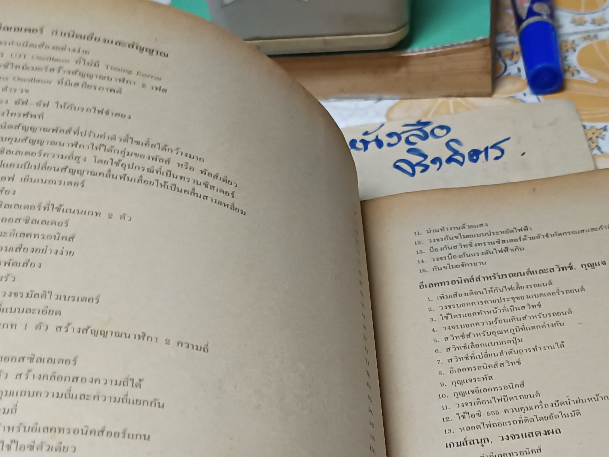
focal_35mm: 59
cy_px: 433
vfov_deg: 24.0
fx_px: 1038
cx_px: 421
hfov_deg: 32.3
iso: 1145
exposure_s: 1/33.3
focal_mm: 5.31
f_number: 1.7
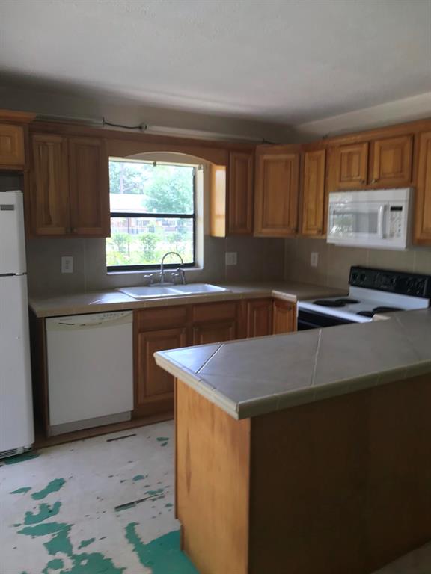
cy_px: 287
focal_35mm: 28
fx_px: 465
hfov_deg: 49.7
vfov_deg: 63.4
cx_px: 216
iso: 25
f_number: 1.8
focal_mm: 3.99
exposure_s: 1/45
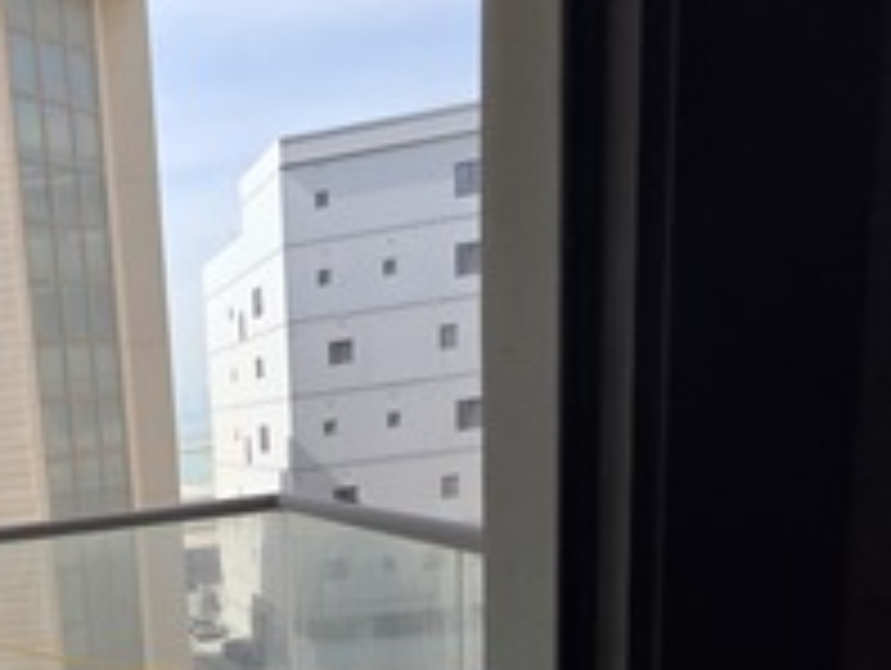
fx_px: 773
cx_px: -133
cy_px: 600
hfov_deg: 43.2
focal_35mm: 30
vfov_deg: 43.0
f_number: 1.9
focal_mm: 2.2
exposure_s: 1/1387
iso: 40
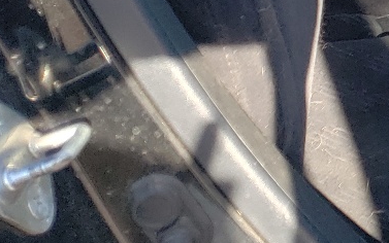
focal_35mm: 117
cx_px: 733
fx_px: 1241
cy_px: -199
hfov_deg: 15.1
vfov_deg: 10.5
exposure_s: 1/303
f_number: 1.5
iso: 50
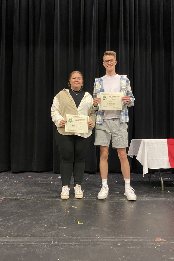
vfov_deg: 65.5
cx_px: 87
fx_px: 203
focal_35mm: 28
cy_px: 127
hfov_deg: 46.4
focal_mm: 4.25
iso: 500
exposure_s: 1/30
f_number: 1.8
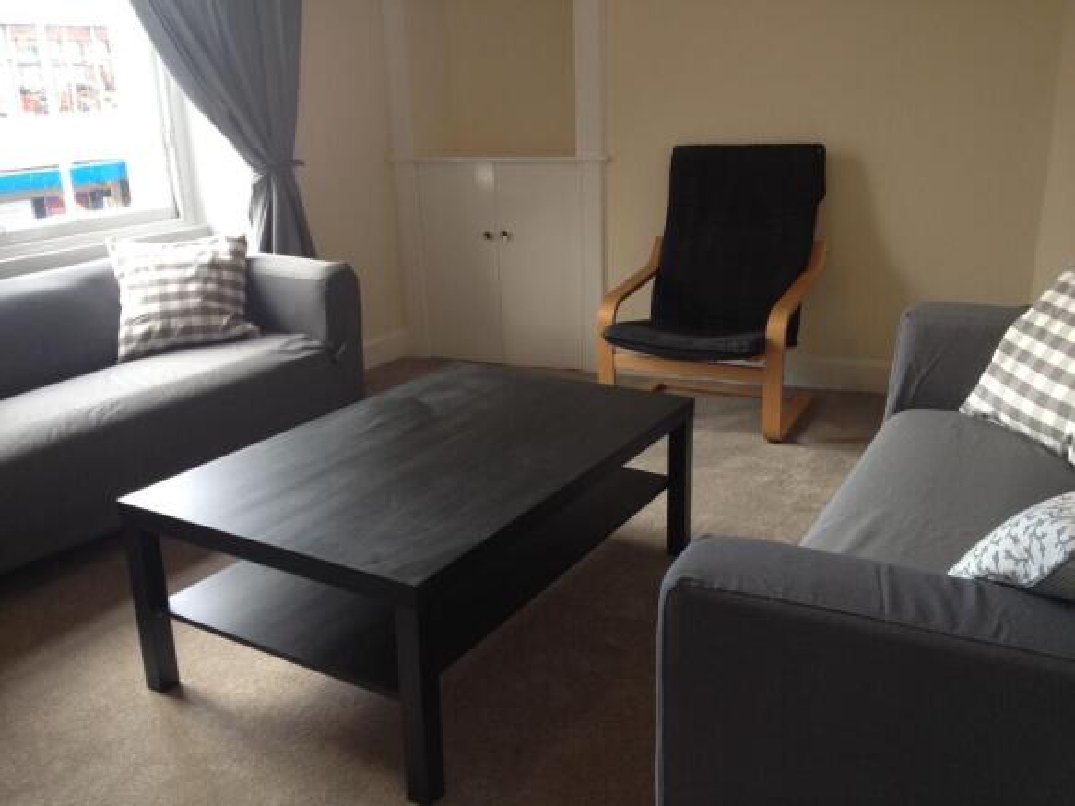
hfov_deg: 52.6
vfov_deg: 40.7
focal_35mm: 35
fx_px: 1087
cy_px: 403
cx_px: 538
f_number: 2.4
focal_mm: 4.28
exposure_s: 1/24
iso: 50
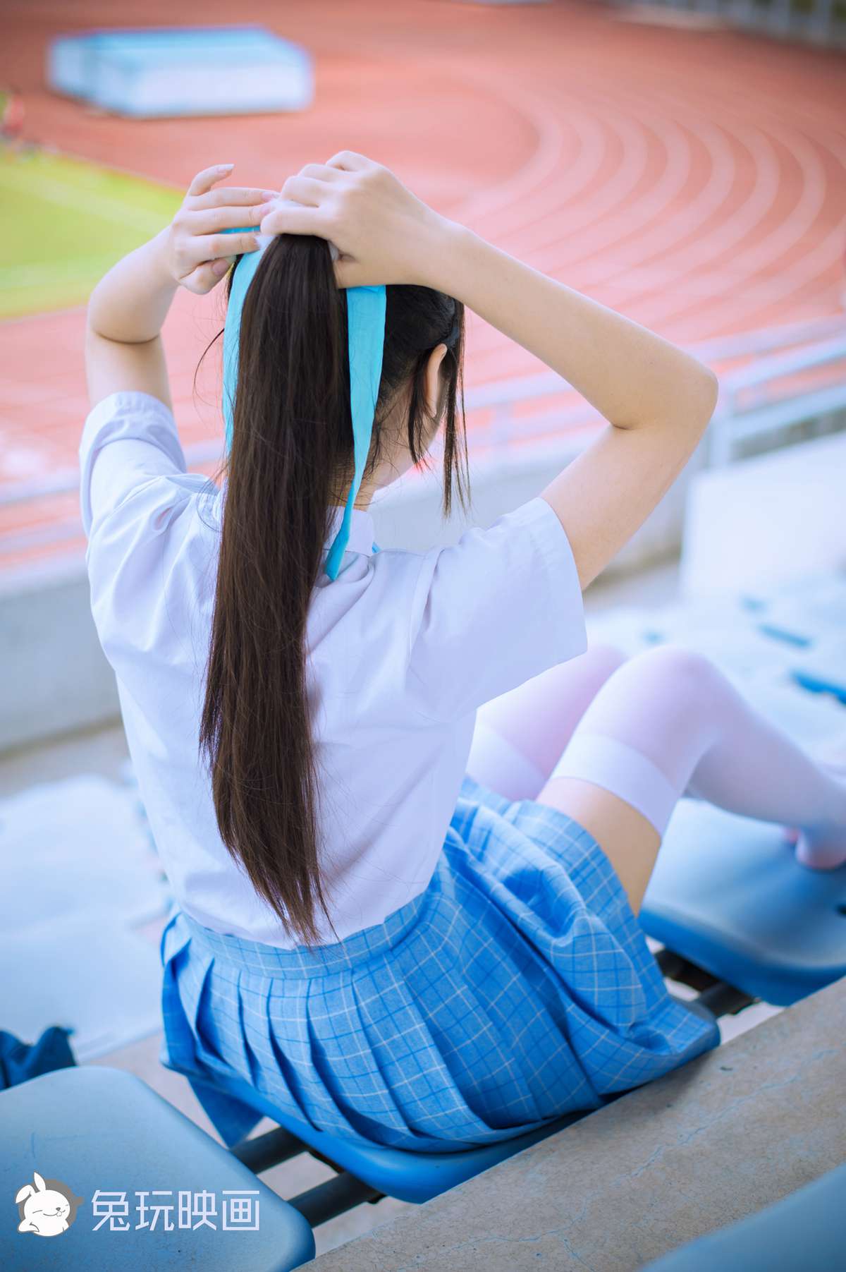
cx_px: 423
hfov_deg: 27.0
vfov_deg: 39.6
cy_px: 636
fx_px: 1764
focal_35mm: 50
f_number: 2.8
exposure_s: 1/200
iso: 100
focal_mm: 50
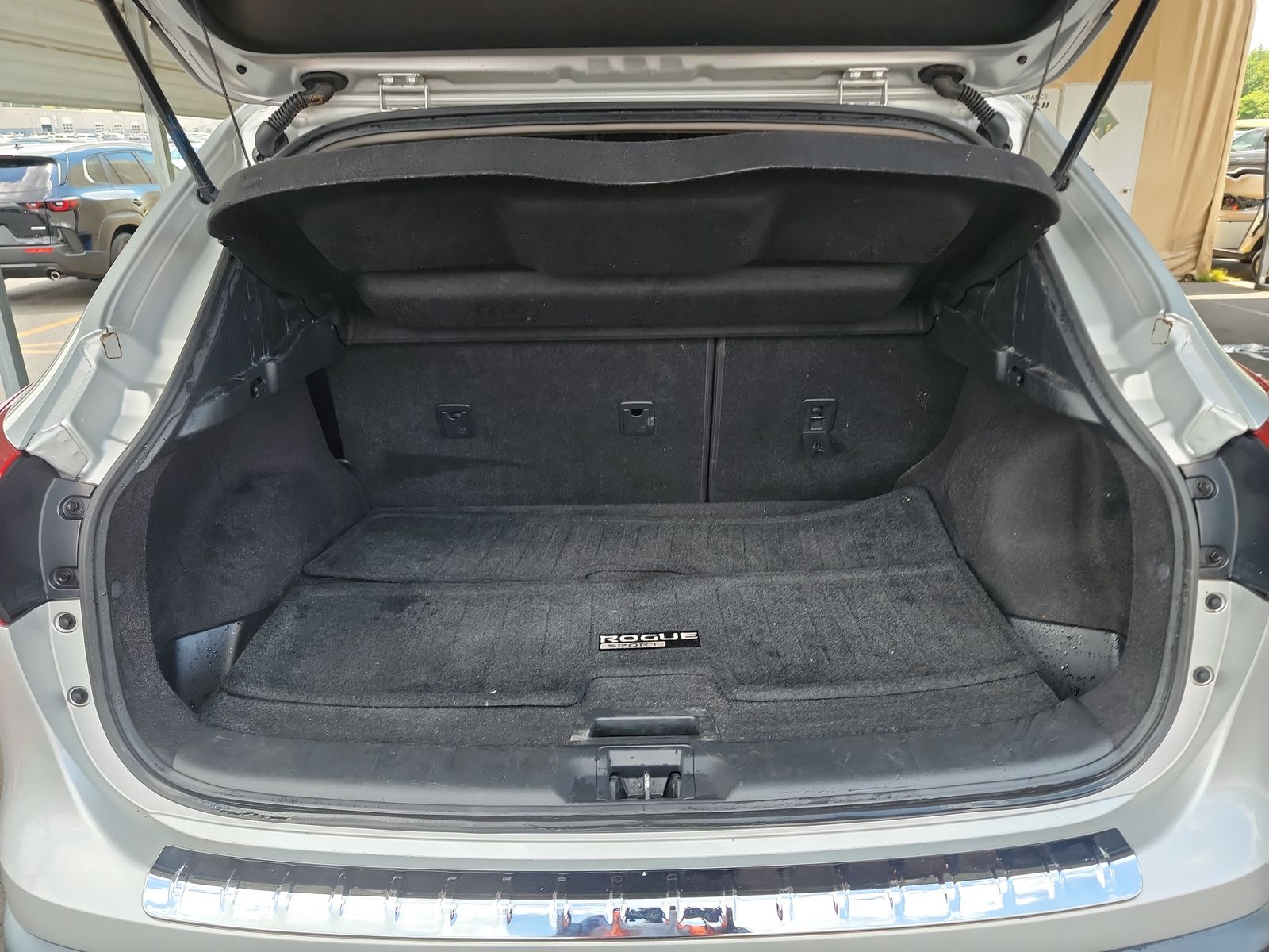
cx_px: 634
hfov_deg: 71.6
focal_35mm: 24
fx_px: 880
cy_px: 476
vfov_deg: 56.8
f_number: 1.8
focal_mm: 6.7
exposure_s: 1/59
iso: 58
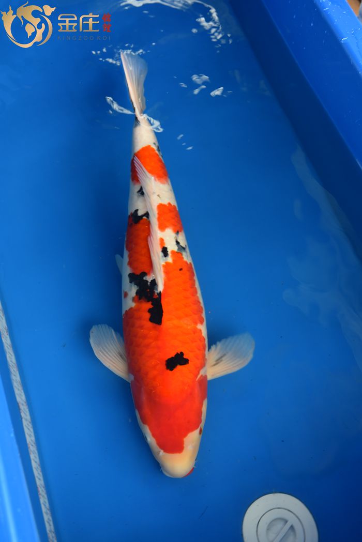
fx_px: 723
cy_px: 271
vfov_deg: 41.1
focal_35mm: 48
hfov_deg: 28.1
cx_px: 181
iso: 560
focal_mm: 48
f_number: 4
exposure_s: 1/60
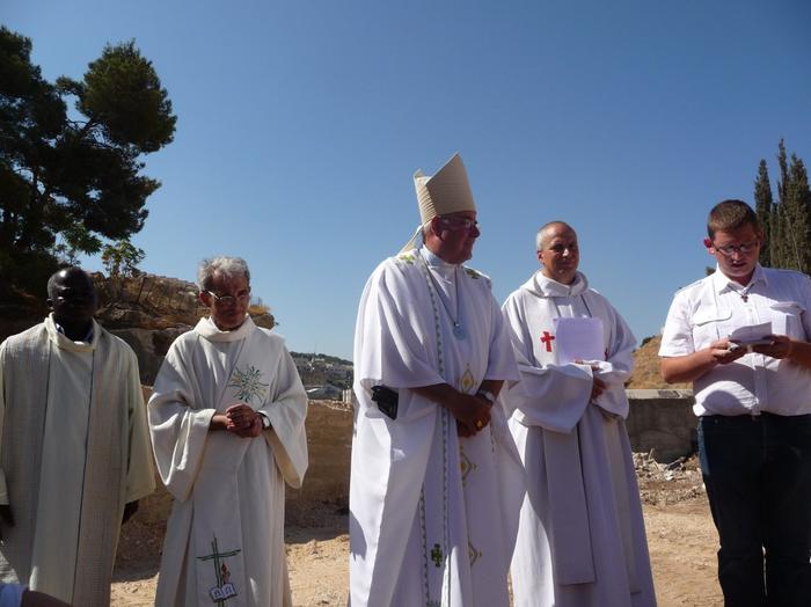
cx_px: 406
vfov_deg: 49.7
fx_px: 656
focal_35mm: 28
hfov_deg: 63.5
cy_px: 304
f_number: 8
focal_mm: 4.7
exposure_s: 1/320
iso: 100
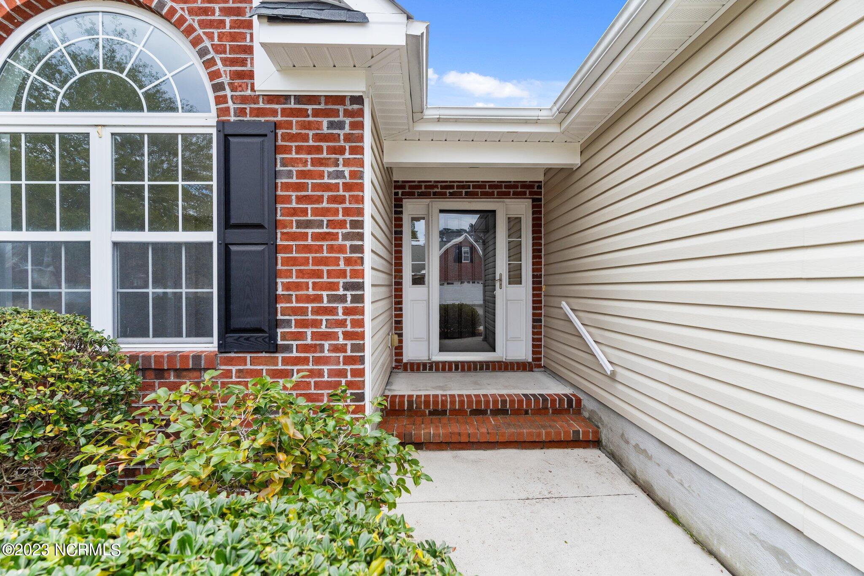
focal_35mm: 17
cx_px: 432
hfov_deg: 93.3
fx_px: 408
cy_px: 288
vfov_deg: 70.4
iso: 1000
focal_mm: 17
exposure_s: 1/800
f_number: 5
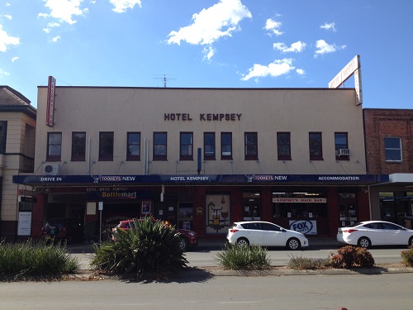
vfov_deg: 40.7
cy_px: 155
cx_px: 206
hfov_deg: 52.6
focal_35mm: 35
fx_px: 418
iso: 50
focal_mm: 4.28
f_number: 2.4
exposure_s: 1/1082
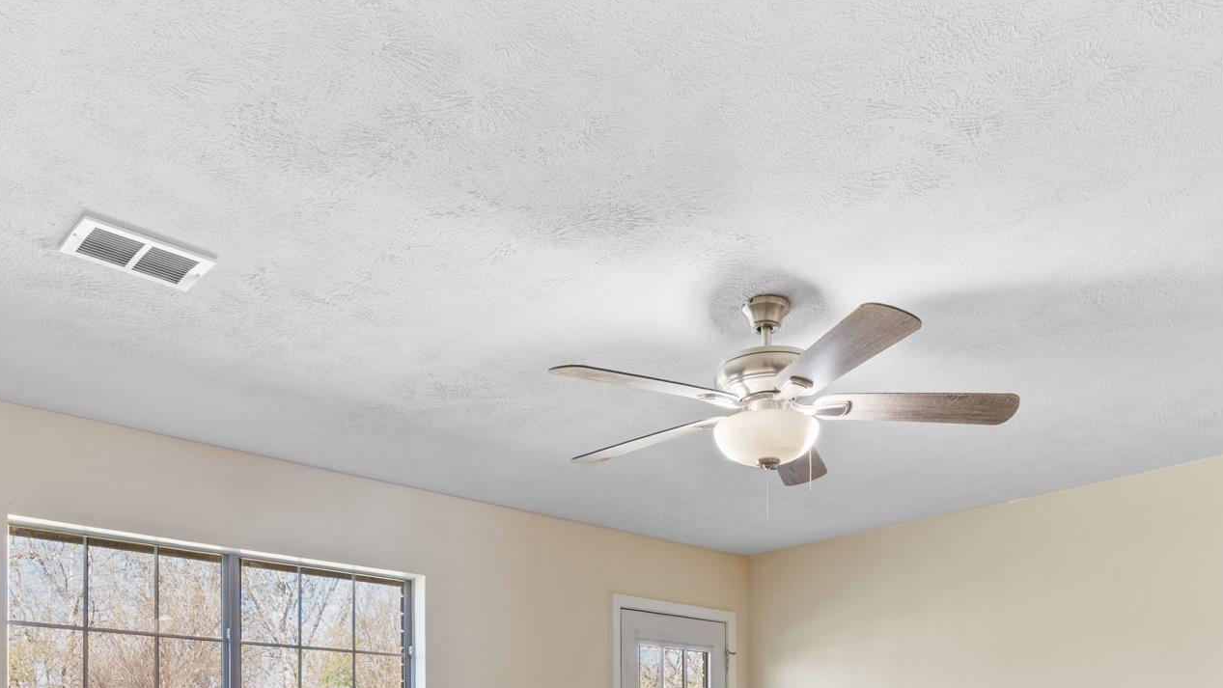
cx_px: 605
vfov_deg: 32.3
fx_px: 1005
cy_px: 792
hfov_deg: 62.6
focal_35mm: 31
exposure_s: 1/1.67
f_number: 9
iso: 200
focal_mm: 10
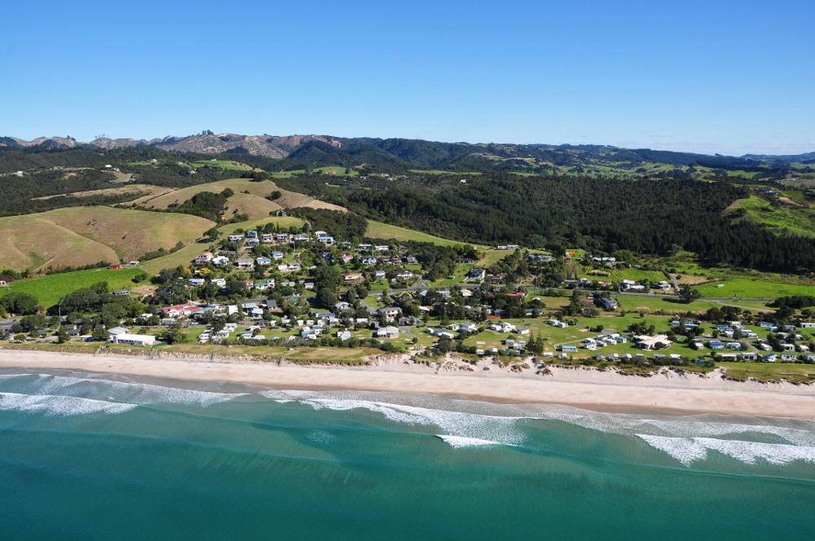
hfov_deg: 67.4
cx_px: 408
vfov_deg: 47.8
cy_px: 270
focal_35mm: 27
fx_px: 610
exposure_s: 1/800
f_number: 9
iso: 500
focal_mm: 18
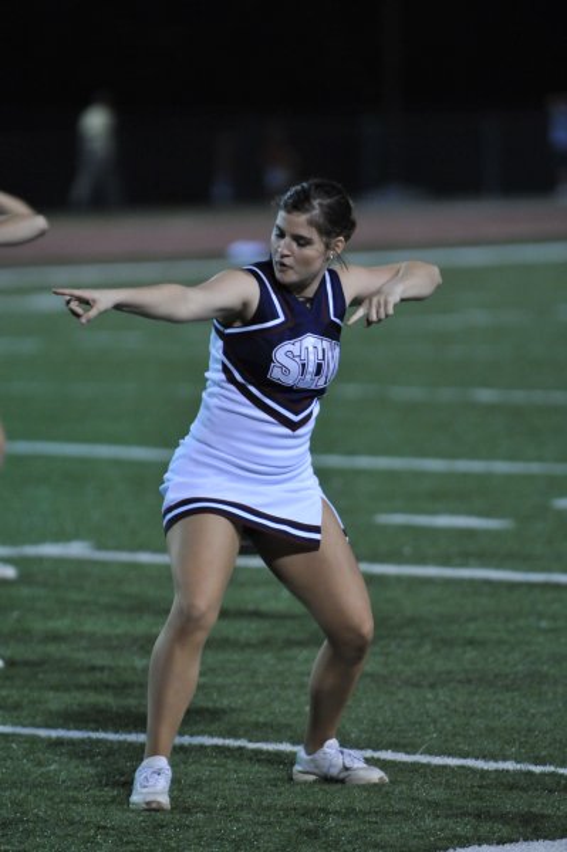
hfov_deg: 4.6
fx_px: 7099
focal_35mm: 300
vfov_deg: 6.9
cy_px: 426
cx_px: 284
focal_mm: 200
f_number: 2.8
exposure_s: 1/320
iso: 1600
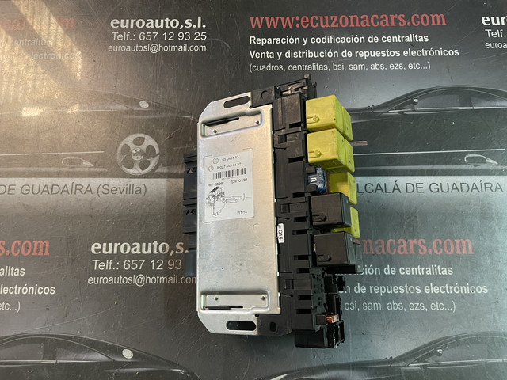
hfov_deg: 67.3
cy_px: 190
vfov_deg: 53.1
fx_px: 381
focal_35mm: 26
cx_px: 254
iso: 500
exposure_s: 1/33
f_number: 1.6
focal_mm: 5.1
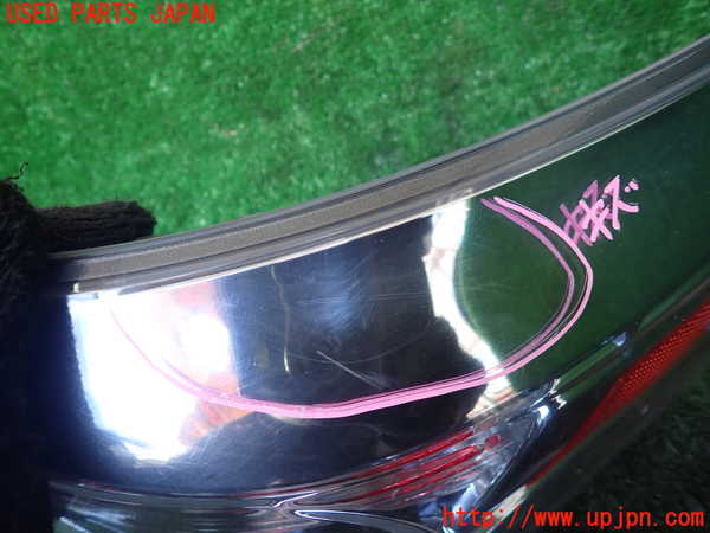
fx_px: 513
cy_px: 266
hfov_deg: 69.4
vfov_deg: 54.9
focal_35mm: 25
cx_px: 355
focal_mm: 4.5
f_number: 2
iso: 100
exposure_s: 1/60
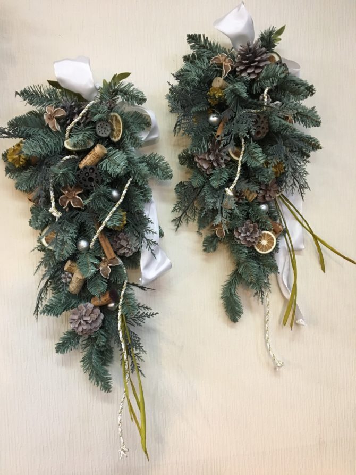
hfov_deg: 48.2
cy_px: 238
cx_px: 178
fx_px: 398
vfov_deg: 61.7
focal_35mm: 29
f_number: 2.2
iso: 200
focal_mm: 4.15
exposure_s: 1/33
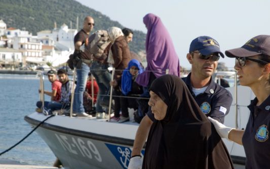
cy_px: 94
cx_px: 154
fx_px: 949
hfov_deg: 16.2
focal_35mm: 129
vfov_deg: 10.2
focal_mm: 70
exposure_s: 1/250
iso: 200
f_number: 8
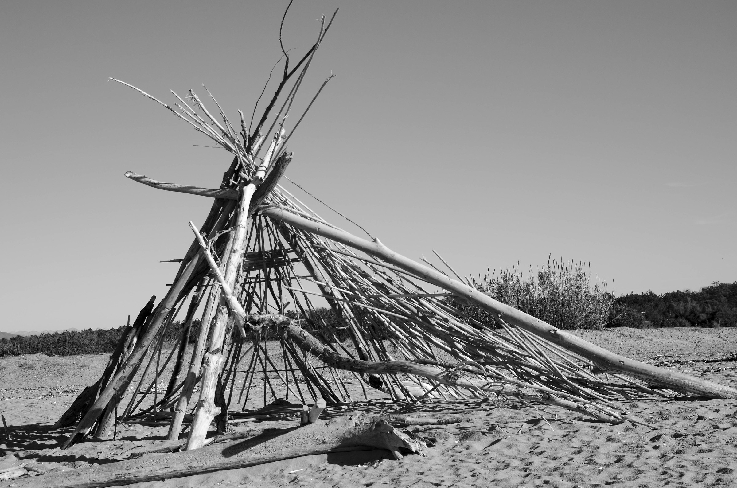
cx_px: 368
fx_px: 1072
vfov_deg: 25.6
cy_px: 244
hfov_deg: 37.9
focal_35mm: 52
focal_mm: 35
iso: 100
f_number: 6.3
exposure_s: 1/1000
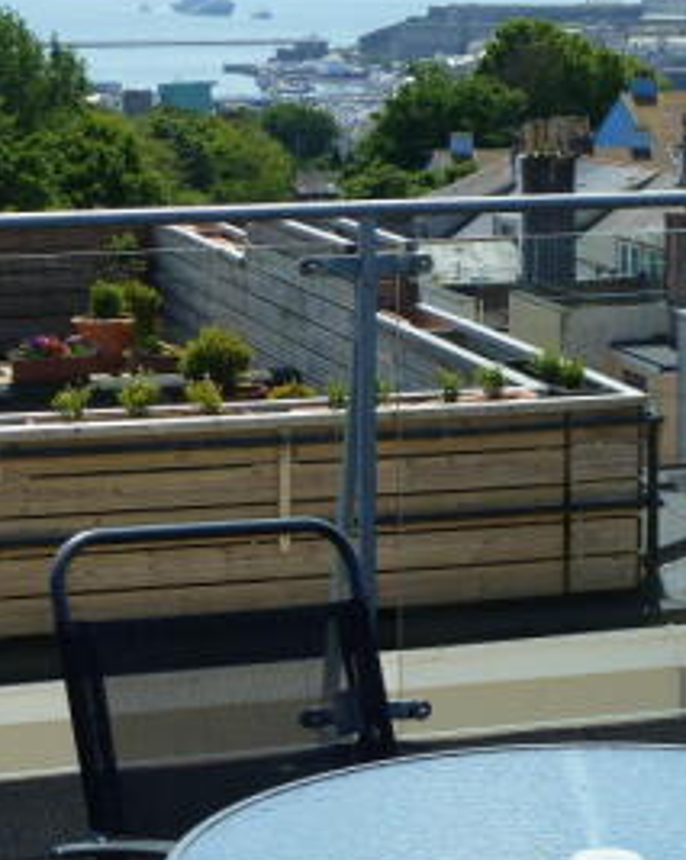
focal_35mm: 111
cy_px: 372
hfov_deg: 13.9
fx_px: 2822
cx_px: 391
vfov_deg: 17.3
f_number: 4.5
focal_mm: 8.5
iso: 80
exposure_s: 1/500
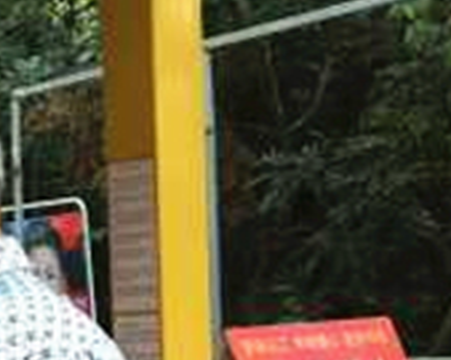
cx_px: -392
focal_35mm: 131
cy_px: 476
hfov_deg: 13.1
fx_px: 1748
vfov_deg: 11.4
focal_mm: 4.15
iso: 100
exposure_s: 1/33
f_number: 2.2
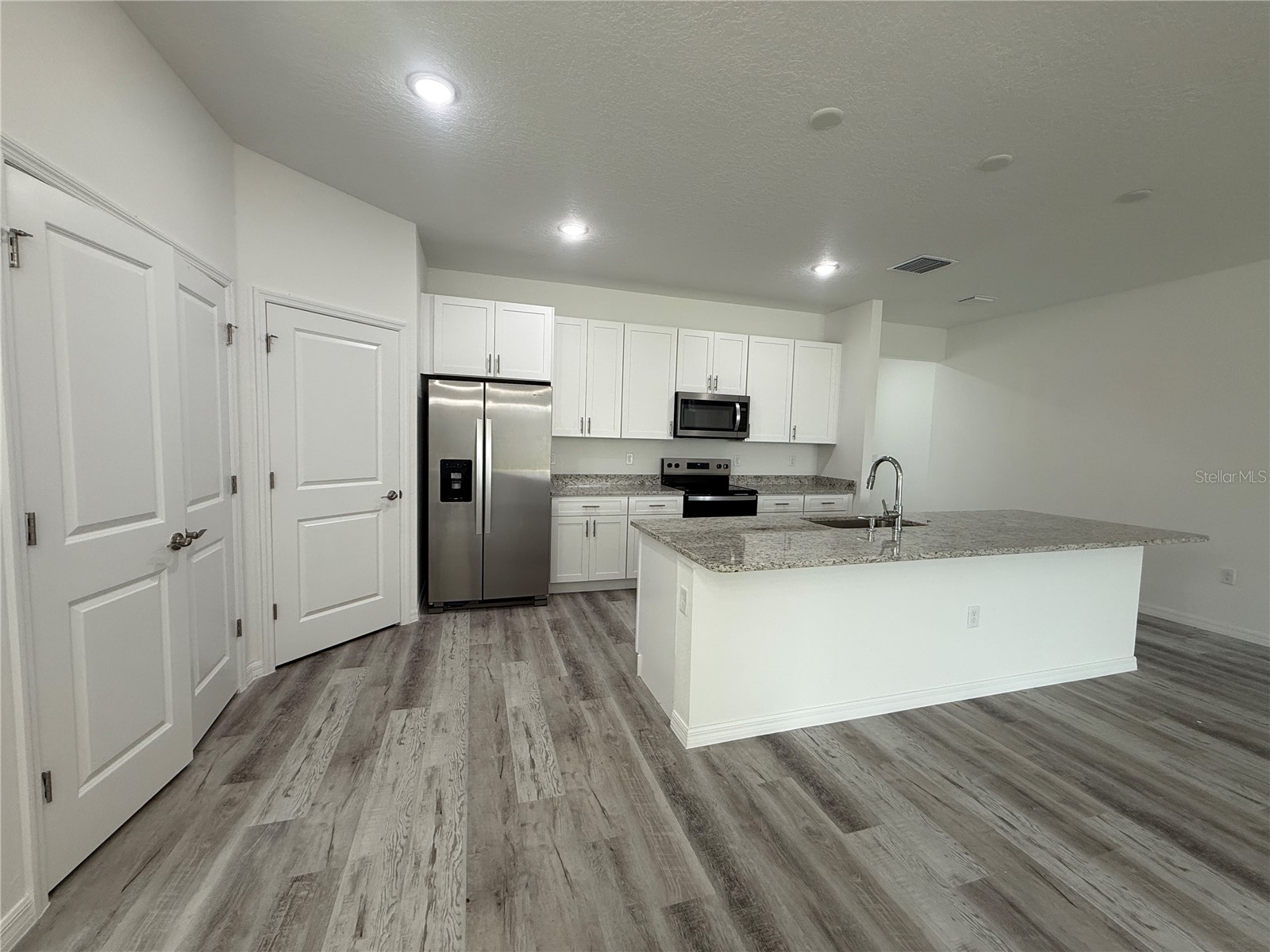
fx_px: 514
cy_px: 476
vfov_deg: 85.7
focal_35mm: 14
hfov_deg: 102.1
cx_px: 635
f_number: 2.2
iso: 125
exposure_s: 1/120
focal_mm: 2.22
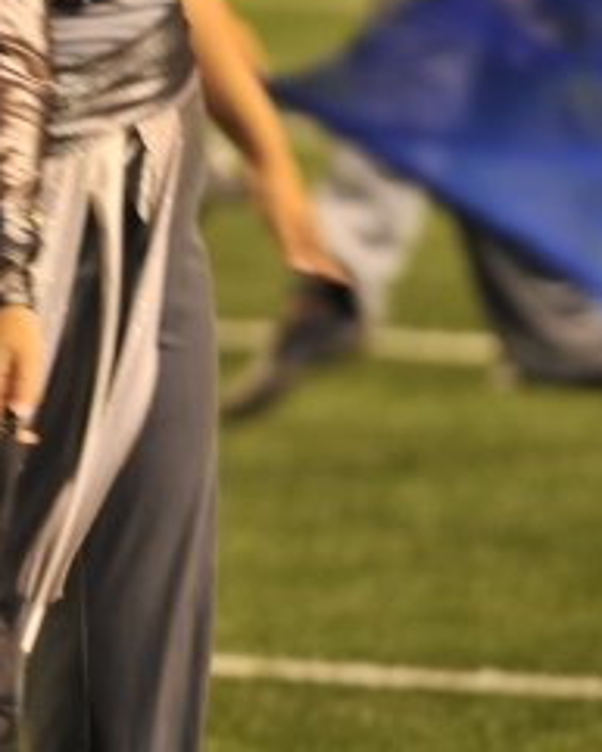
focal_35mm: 700
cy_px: 190
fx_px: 15580
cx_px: -8
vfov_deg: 2.8
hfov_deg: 2.2
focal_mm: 200
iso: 360
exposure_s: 1/60
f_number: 2.8
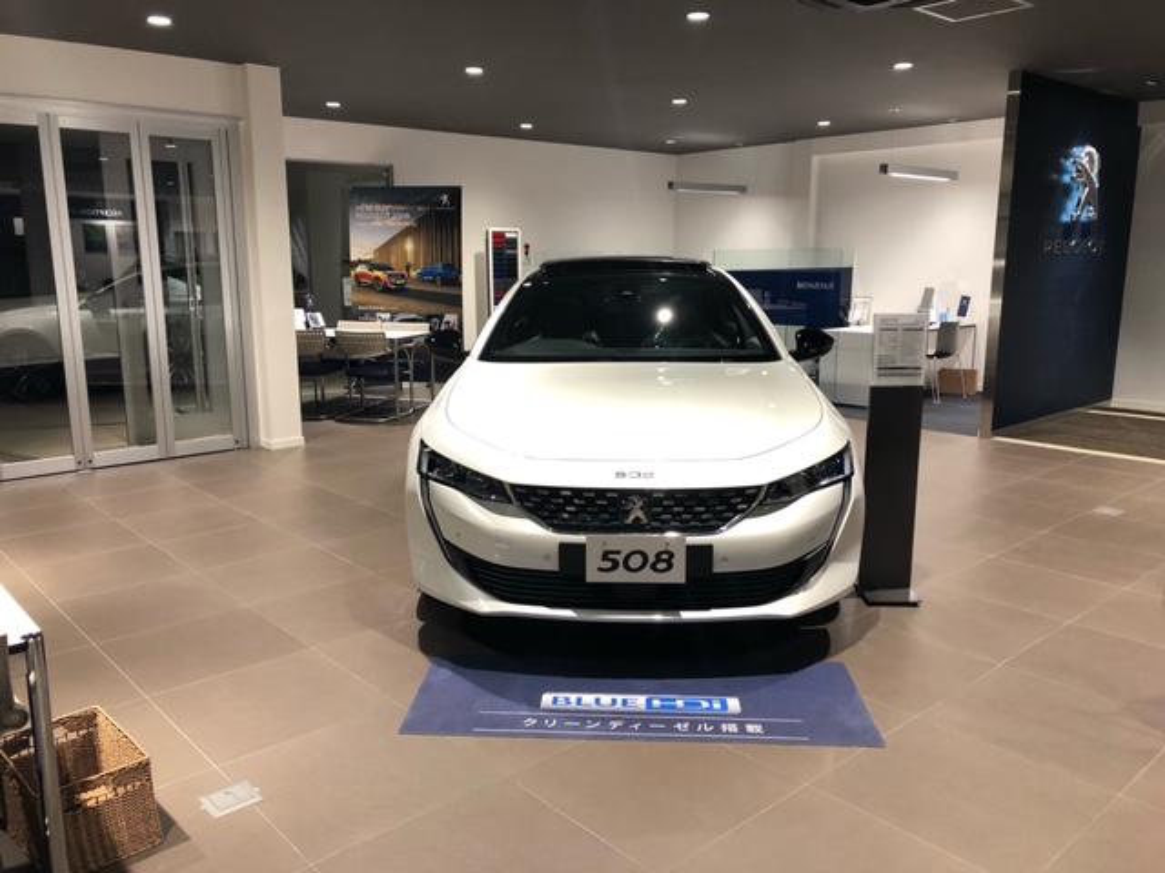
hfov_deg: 63.4
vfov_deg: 49.7
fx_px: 942
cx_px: 582
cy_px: 436
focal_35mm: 28
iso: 40
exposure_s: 1/30
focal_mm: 3.99
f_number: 1.8
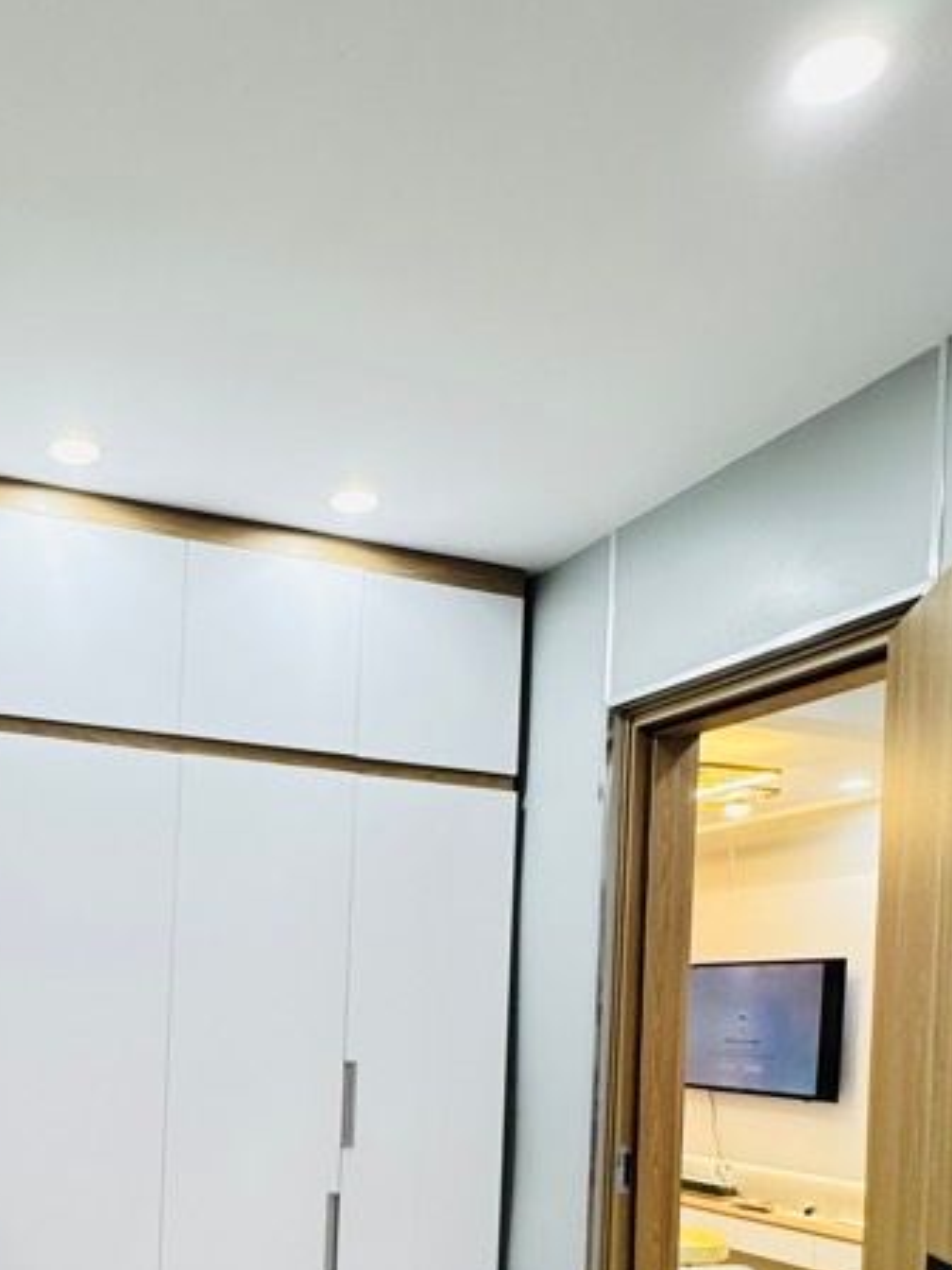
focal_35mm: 32
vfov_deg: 52.7
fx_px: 1173
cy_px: 1038
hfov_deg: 41.4
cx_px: 136
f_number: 2.2
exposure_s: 1/50
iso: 160
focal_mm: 2.22
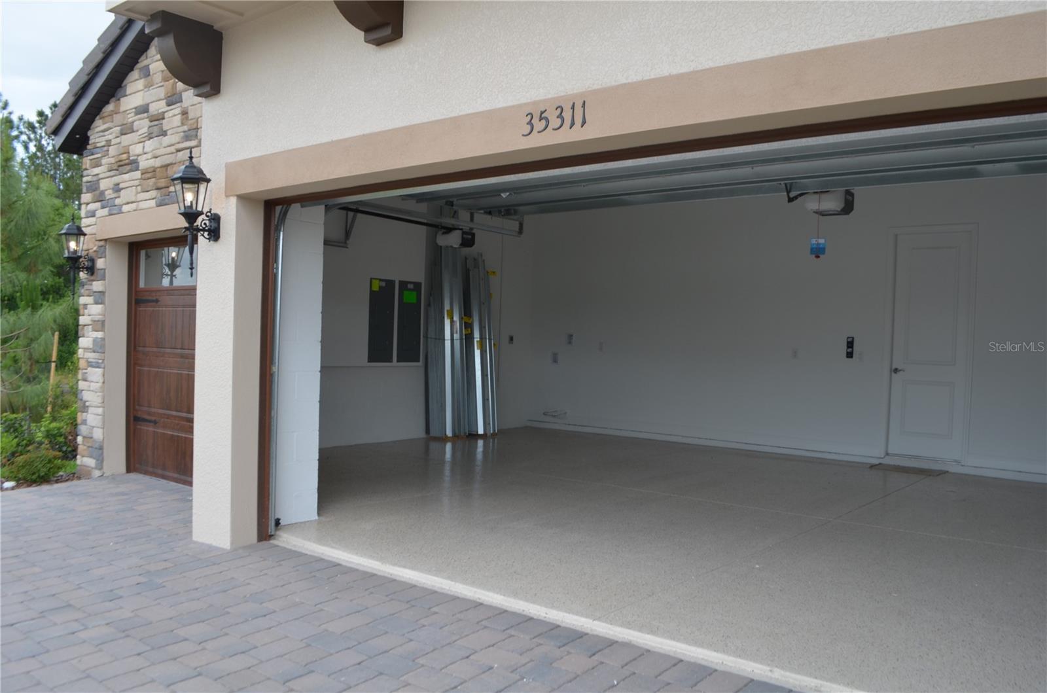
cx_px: 524
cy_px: 346
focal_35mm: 30
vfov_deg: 43.4
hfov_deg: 62.0
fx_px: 871
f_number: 7.1
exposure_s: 1/200
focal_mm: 20
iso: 200
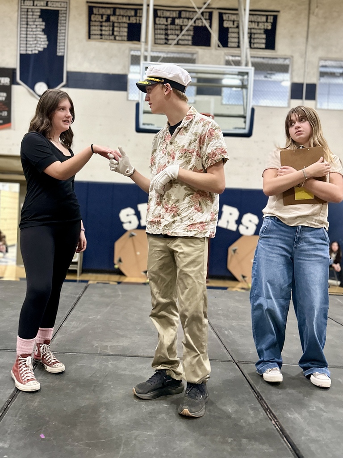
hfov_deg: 56.8
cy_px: 229
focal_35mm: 24
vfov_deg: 71.6
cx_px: 172
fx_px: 317
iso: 640
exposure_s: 1/60
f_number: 1.78
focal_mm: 6.86
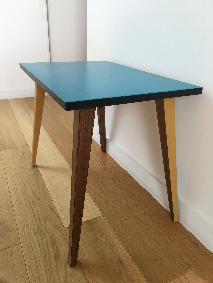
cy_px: 142
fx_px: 238
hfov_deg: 48.2
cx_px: 106
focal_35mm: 29
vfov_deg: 61.7
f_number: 2.2
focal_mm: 4.15
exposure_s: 1/50
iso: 32
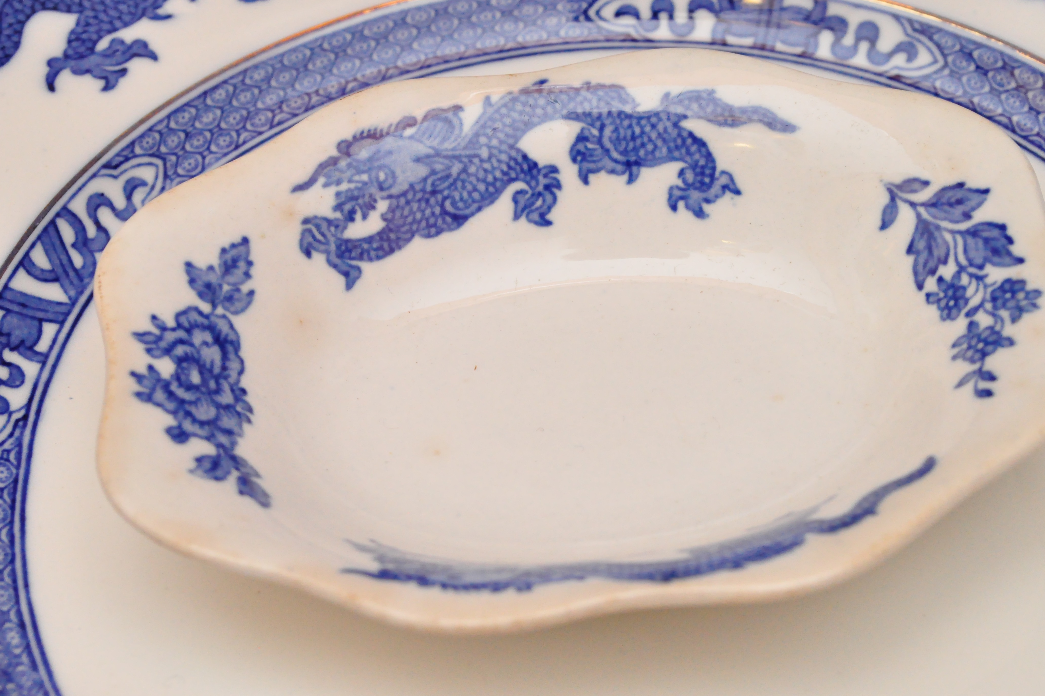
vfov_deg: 18.9
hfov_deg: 28.1
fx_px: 2090
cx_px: 541
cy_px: 340
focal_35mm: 72
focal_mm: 46
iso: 3200
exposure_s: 1/125
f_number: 10
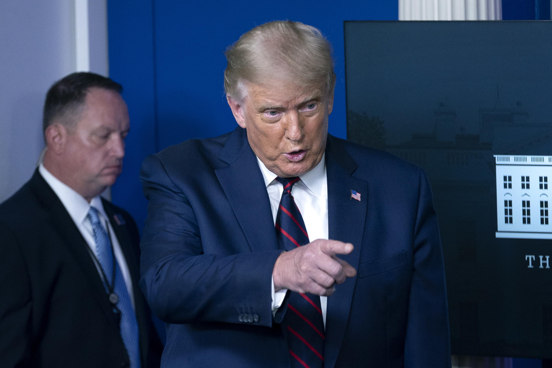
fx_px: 3603
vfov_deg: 5.8
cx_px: 262
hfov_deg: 8.8
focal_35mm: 235
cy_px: 186
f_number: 4.5
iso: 1600
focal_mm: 140
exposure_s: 1/320
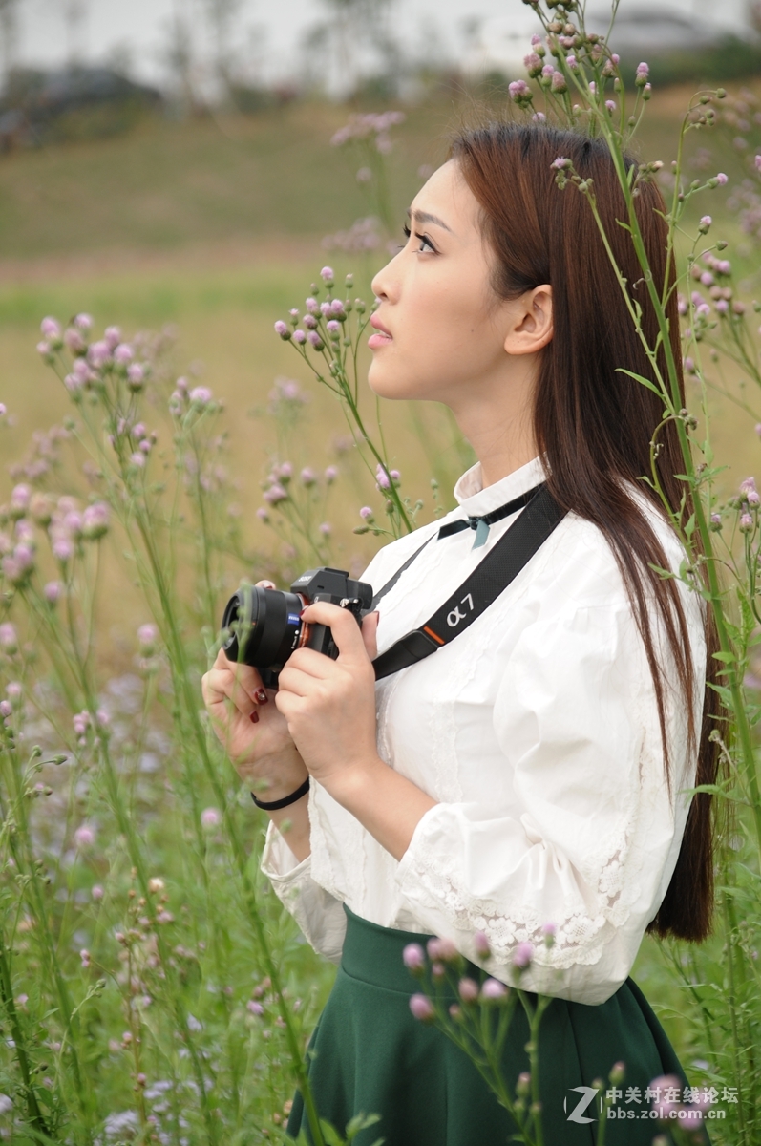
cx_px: 380
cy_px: 573
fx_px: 7391
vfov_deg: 8.9
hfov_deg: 5.9
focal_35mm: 232
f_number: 6
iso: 200
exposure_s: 1/80
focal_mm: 155
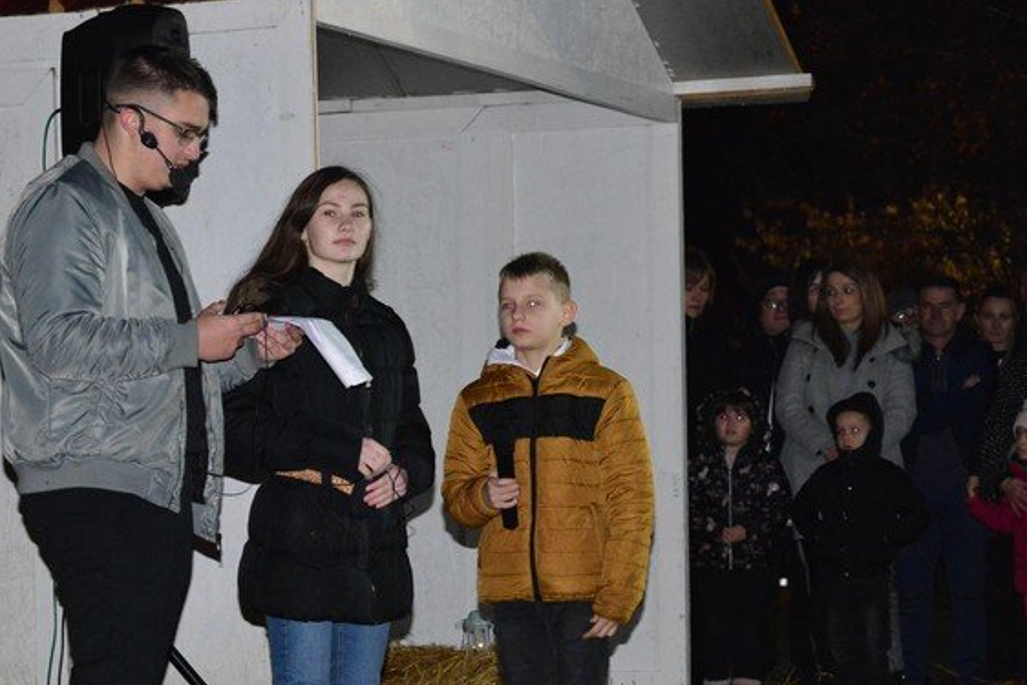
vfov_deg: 10.8
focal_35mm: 127
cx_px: 391
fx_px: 3624
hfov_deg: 16.1
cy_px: 501
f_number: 8
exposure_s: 1/60
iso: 6400
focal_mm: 85
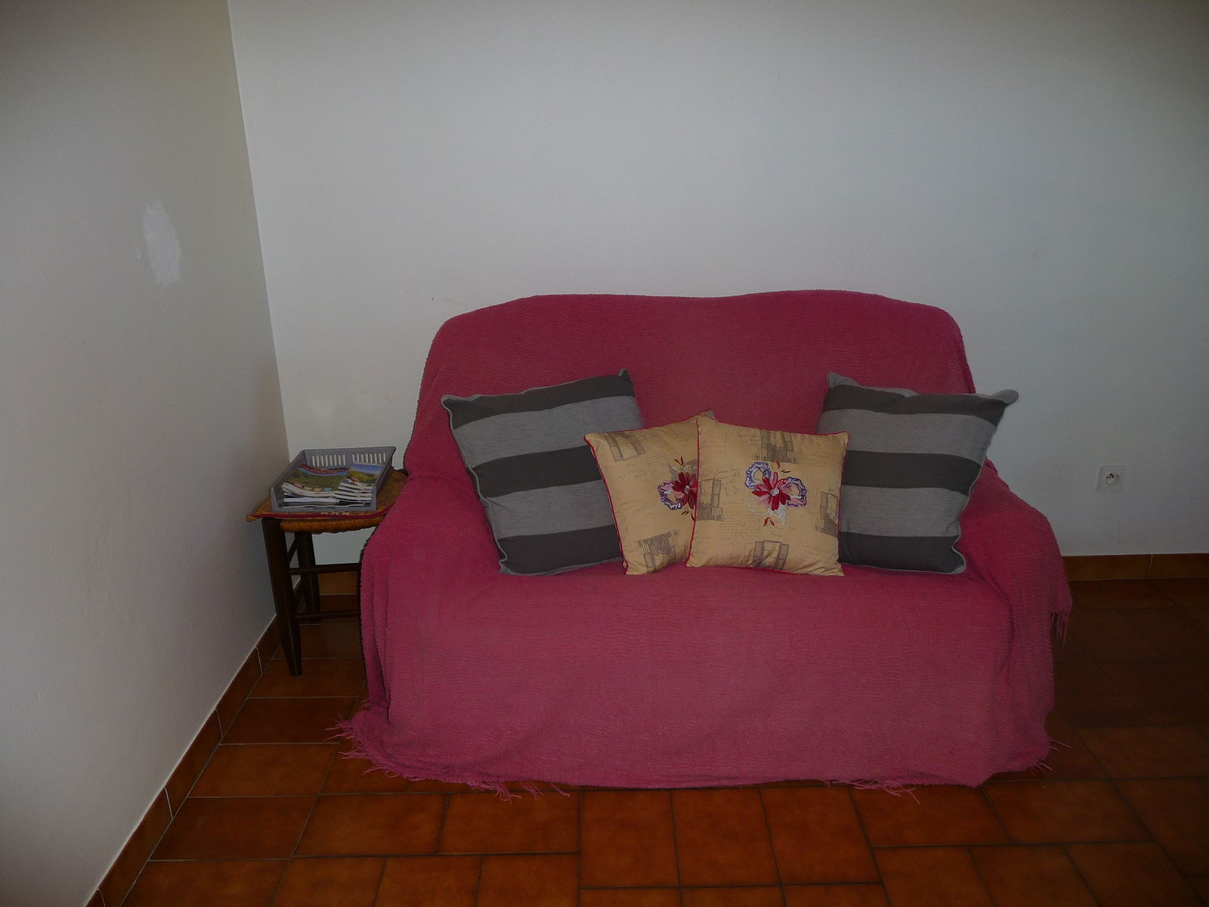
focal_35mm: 28
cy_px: 454
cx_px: 604
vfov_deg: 49.7
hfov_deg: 63.4
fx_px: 978
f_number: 3.3
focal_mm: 4.7
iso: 100
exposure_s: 1/30
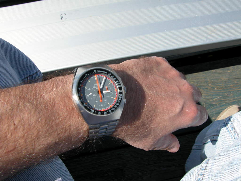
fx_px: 244
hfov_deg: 52.6
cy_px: 90
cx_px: 120
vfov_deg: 40.7
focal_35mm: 35
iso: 100
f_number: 6.3
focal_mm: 8.9
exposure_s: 1/278
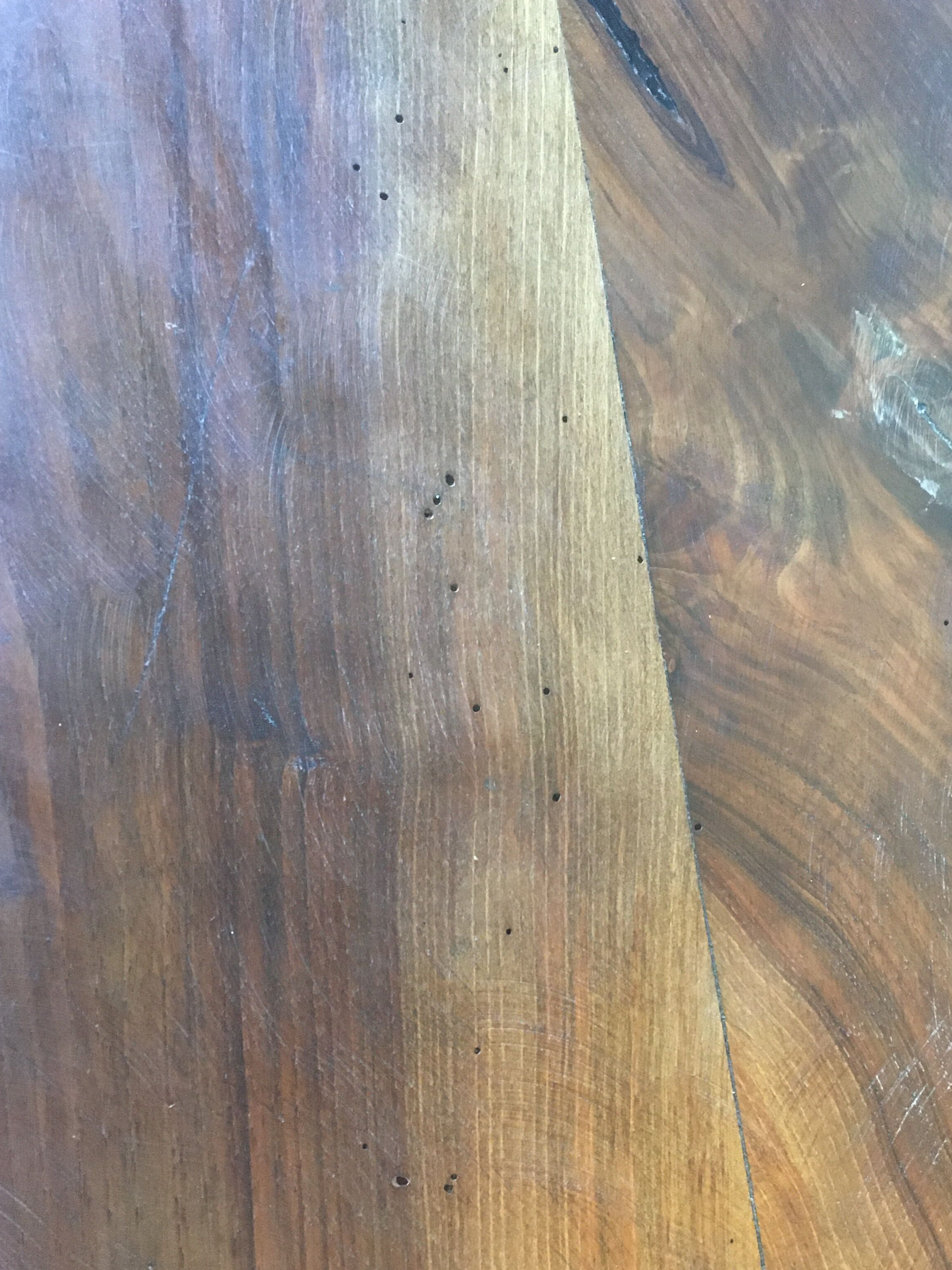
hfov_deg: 37.5
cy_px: 785
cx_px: 587
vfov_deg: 48.6
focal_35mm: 38
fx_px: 1393
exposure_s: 1/17
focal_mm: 4.15
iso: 250
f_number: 2.2
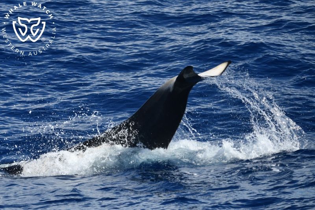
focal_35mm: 270
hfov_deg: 7.6
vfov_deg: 5.1
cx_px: 158
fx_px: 2362
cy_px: 105
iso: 900
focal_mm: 270
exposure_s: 1/8000
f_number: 5.6
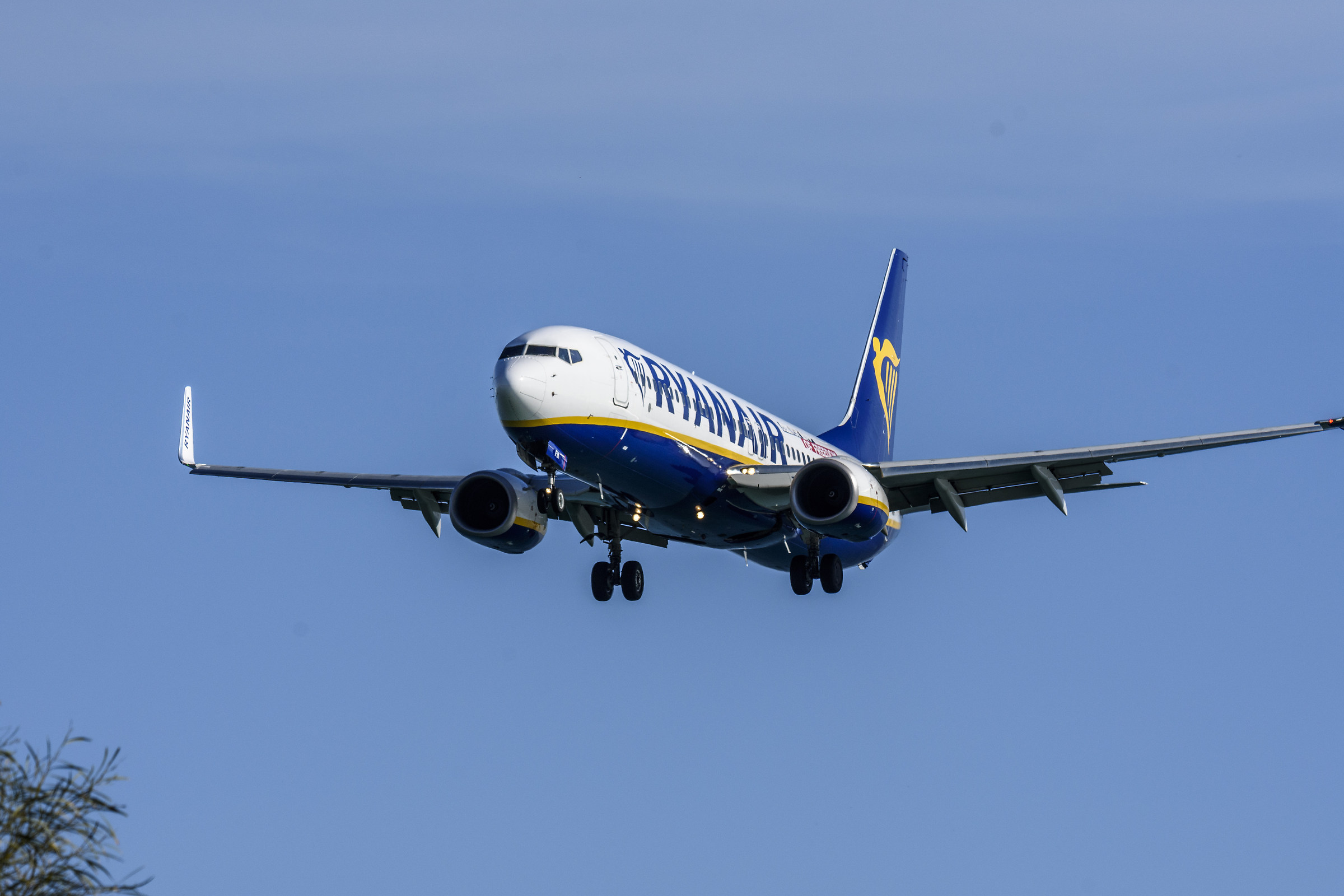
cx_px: 672
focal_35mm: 390
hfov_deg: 5.3
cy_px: 448
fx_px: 14559
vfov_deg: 3.5
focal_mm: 260
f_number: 9
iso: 200
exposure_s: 1/1000
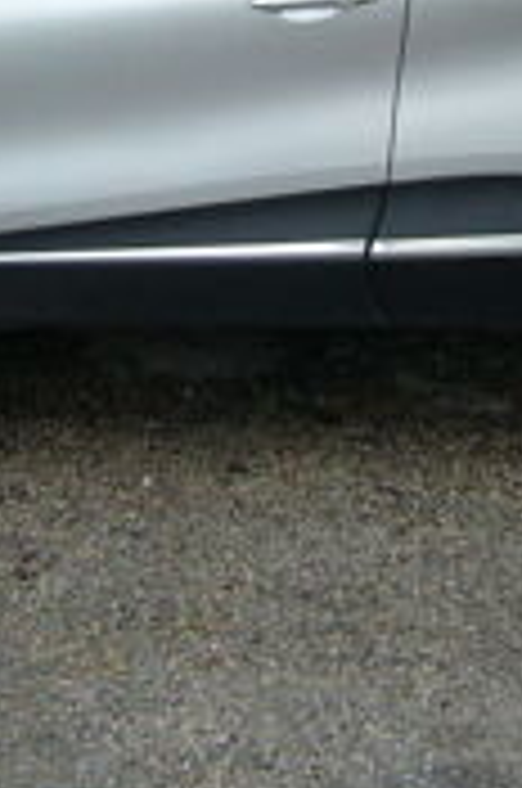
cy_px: 36
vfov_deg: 19.9
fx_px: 2183
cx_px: 252
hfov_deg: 13.6
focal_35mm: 100
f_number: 2.8
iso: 100
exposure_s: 1/100
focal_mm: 5.8
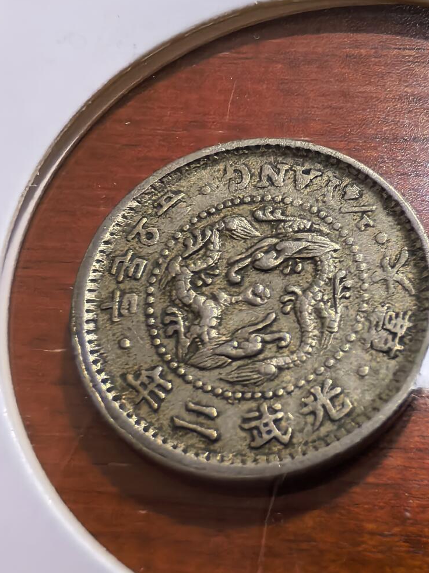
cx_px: 322
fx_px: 727
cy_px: 297
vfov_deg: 42.9
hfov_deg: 32.2
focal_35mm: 44
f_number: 2.2
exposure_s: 1/50
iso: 100
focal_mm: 1.68
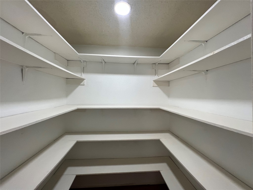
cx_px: 126
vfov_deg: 89.9
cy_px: 95
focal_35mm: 13
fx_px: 95
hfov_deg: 106.2
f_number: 1.8
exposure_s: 1/120
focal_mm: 1.57
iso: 160
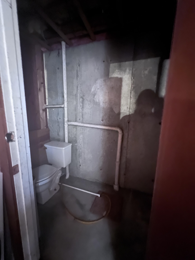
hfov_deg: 89.9
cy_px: 130
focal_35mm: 13
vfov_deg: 106.2
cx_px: 98
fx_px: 98
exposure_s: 1/4
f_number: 1.8
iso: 2000
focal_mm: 1.57
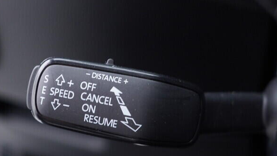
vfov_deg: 18.2
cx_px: 79
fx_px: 485
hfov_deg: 31.5
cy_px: 89
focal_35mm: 66
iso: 320
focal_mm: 24
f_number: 2.8
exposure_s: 1/40
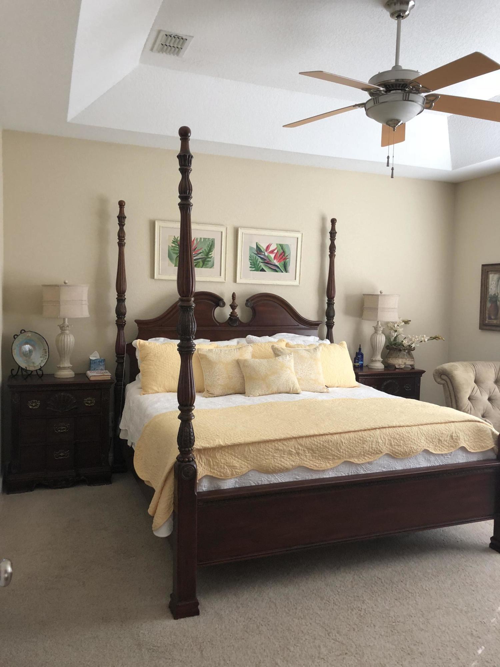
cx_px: 250
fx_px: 539
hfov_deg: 49.7
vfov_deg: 63.4
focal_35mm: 28
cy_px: 334
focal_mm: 4
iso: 32
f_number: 1.8
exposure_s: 1/30
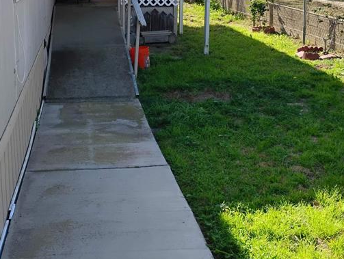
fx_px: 567
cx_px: 161
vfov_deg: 25.5
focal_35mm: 57
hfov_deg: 33.7
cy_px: 71
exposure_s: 1/404
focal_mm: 4.26
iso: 100
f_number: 1.8
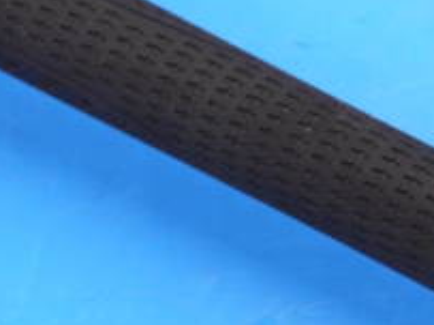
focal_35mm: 265
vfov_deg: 5.6
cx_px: 263
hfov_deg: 7.5
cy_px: 130
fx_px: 3320
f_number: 5.6
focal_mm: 42
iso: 640
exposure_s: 1/80
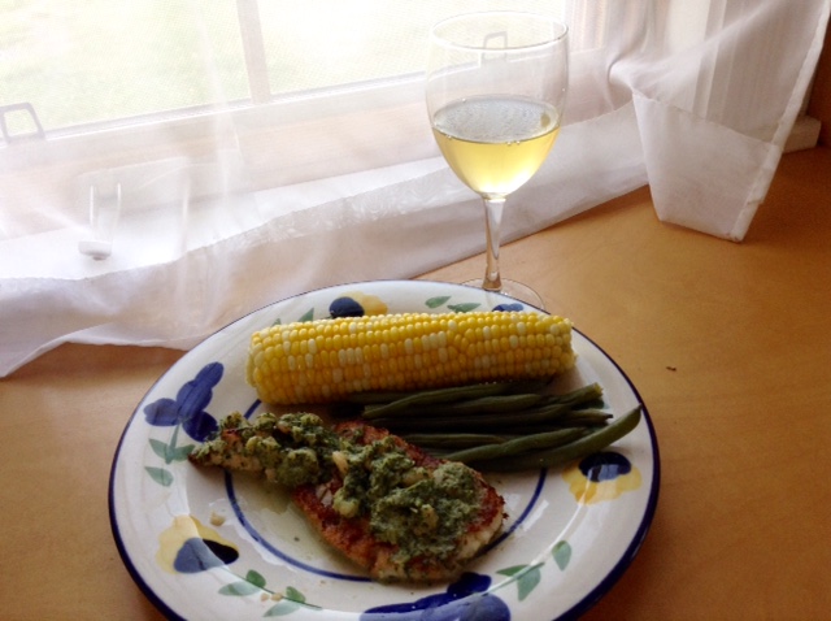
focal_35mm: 33
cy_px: 310
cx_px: 416
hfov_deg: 55.4
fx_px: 791
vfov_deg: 42.8
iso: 40
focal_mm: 3.3
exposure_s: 1/24
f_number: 2.4
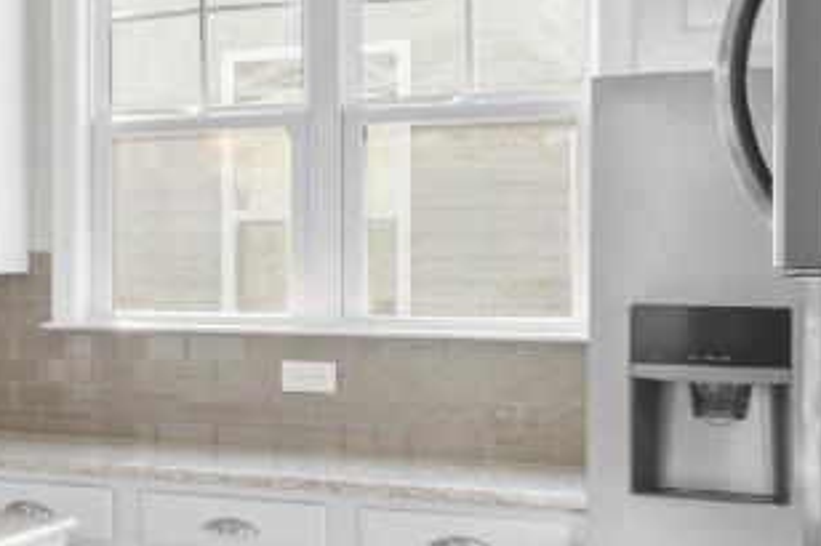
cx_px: -842
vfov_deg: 17.2
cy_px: 200
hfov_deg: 17.7
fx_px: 1801
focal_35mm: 79
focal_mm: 10
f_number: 4.5
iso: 100
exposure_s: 1/5
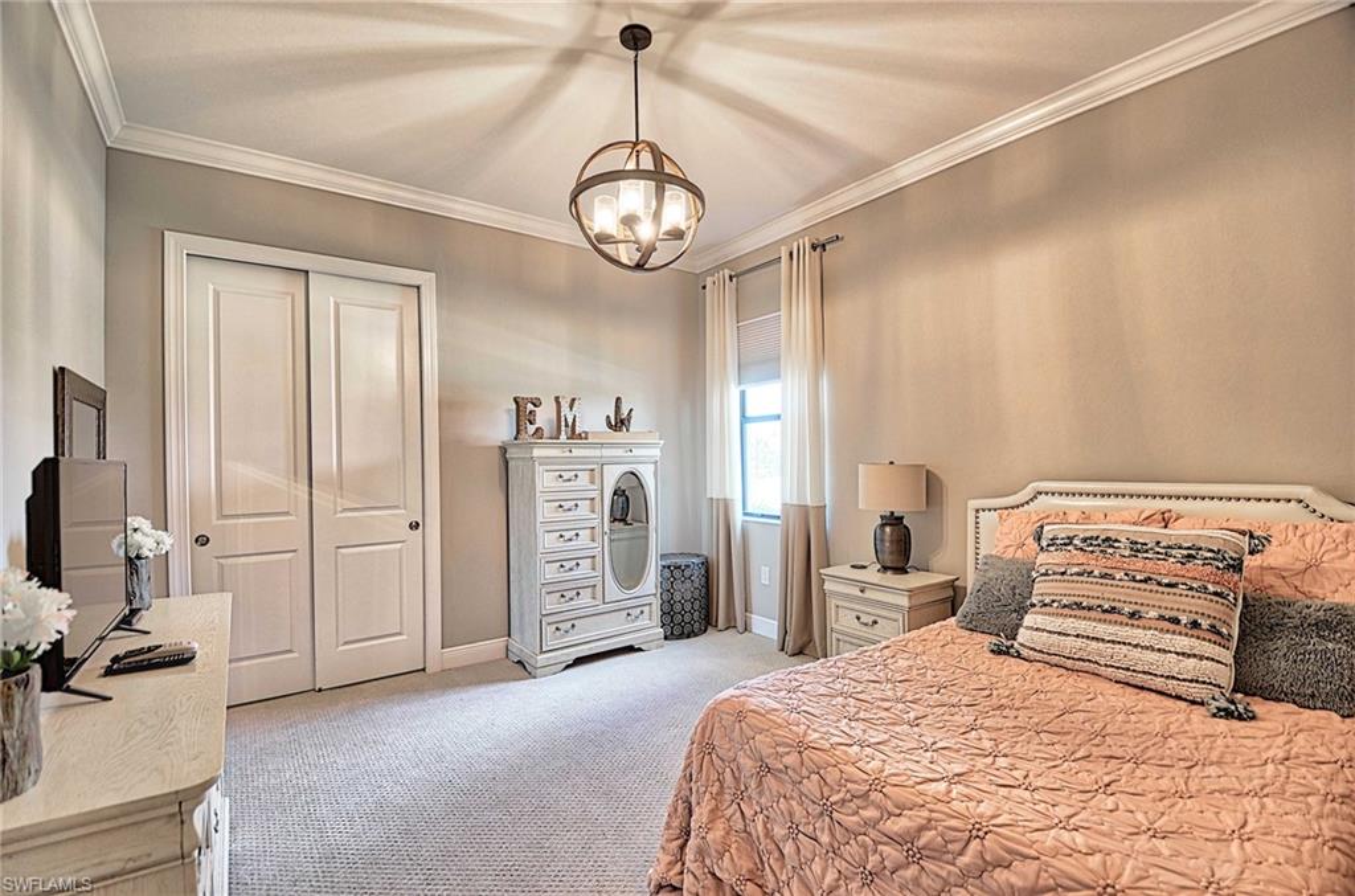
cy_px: 448
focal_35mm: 15
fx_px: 563
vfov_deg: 77.0
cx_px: 678
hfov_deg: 100.5
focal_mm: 10
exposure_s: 1/13
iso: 100
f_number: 3.5
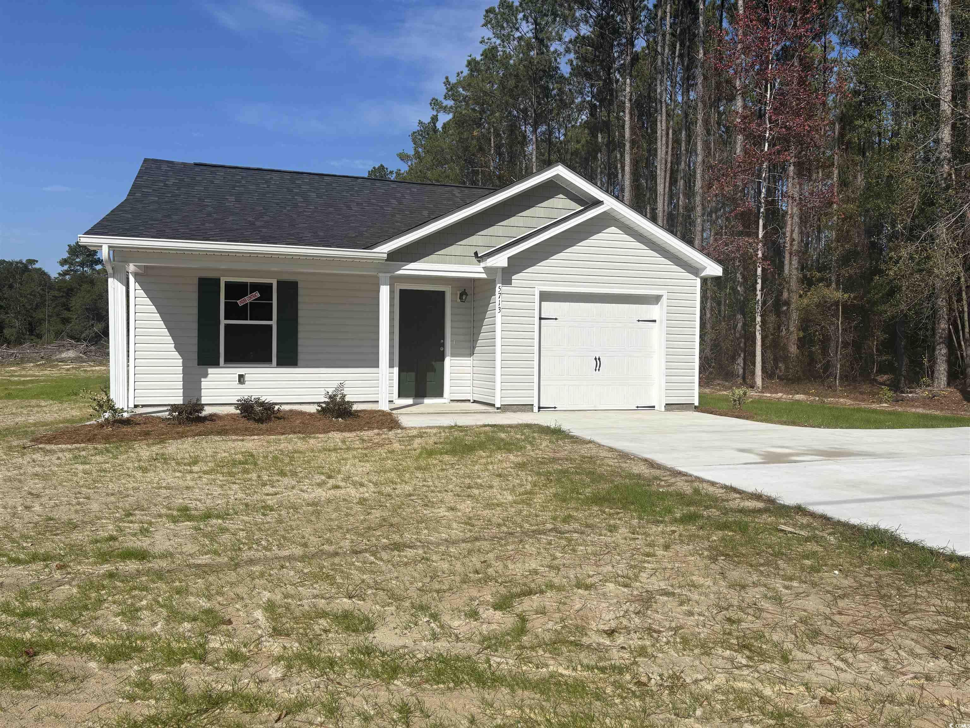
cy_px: 364
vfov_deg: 53.1
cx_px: 485
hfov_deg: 67.3
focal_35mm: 26
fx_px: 729
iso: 50
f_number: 1.6
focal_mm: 5.96
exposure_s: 1/6329
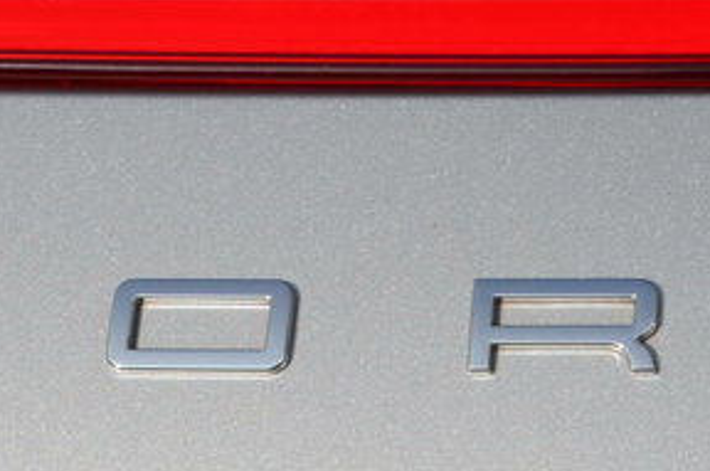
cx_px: 907
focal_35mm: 192
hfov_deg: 10.5
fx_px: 3780
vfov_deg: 7.1
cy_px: 163
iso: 110
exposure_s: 1/125
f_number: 11
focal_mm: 36
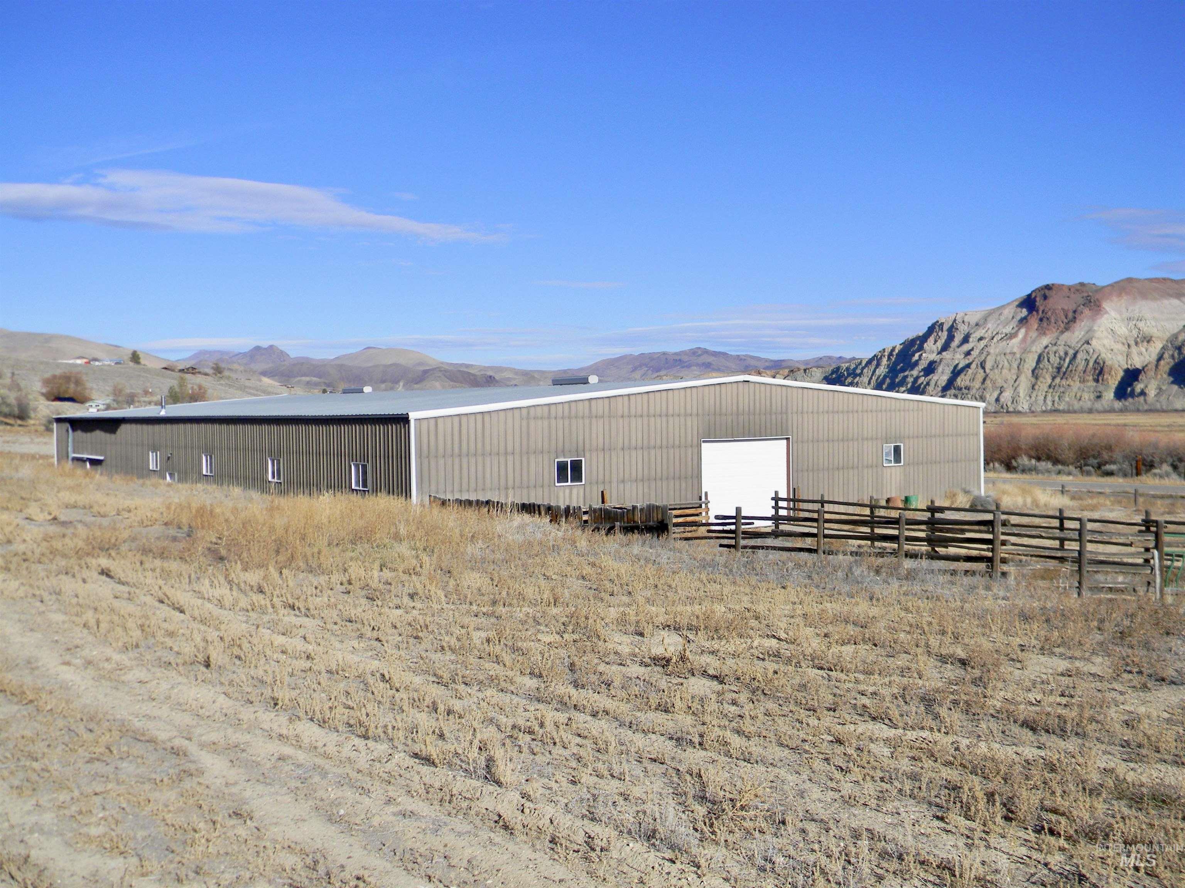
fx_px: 1232
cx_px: 592
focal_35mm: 36
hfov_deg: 51.4
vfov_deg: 39.7
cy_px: 444
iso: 80
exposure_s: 1/337
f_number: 7.4
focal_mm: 6.4
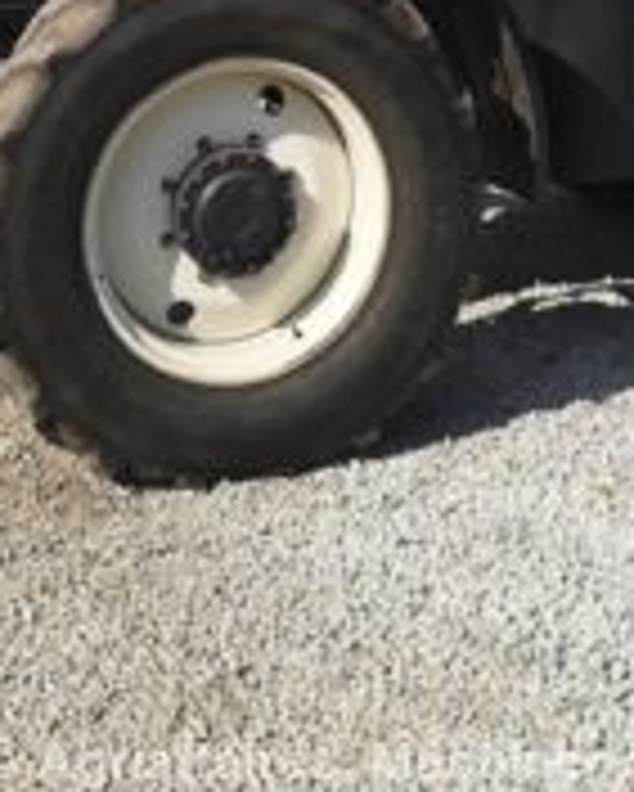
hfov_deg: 18.2
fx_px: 1969
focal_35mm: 84
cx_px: 432
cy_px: -446
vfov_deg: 19.4
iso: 50
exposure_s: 1/3247
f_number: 1.8
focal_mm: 3.95
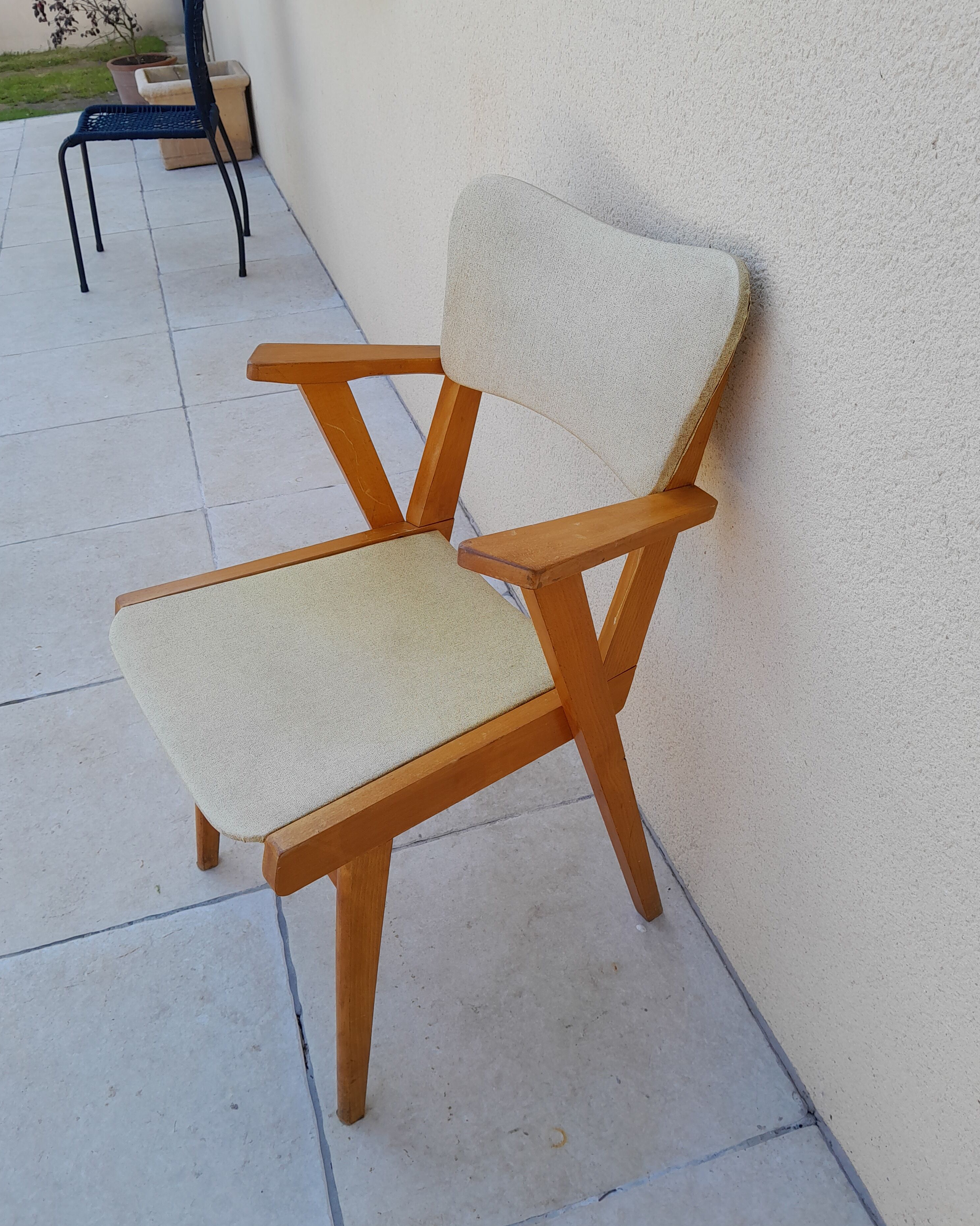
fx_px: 1015
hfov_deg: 51.5
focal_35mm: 28
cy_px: 606
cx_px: 479
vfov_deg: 62.2
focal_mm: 3.98
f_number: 1.8
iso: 40
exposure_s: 1/103
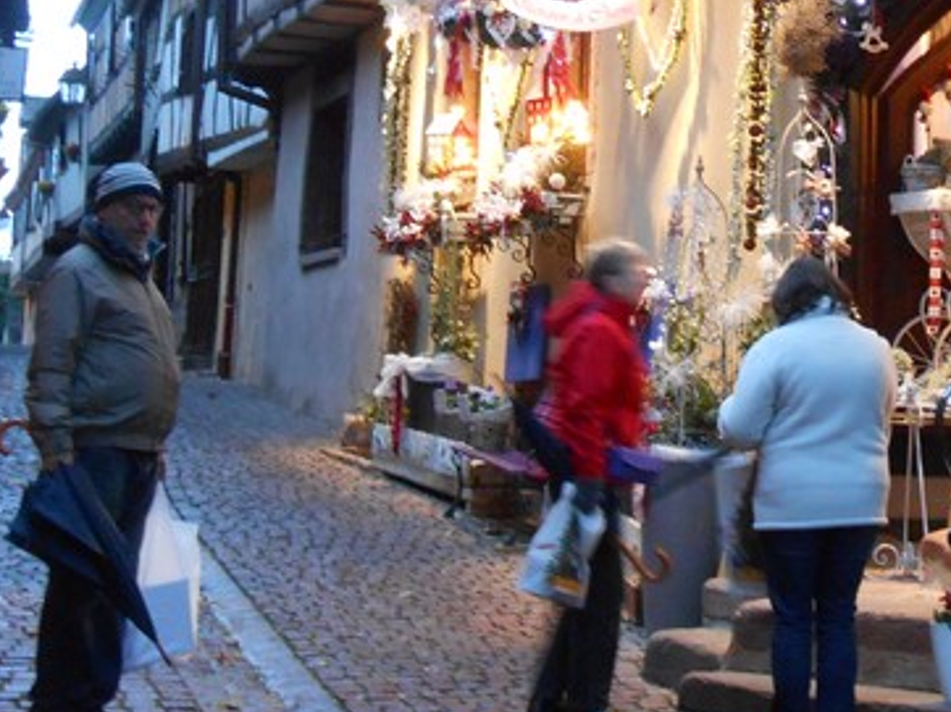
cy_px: 60
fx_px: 2306
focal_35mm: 84
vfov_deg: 17.3
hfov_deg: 22.5
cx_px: 914
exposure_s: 1/4
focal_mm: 6.8
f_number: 4.2
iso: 400
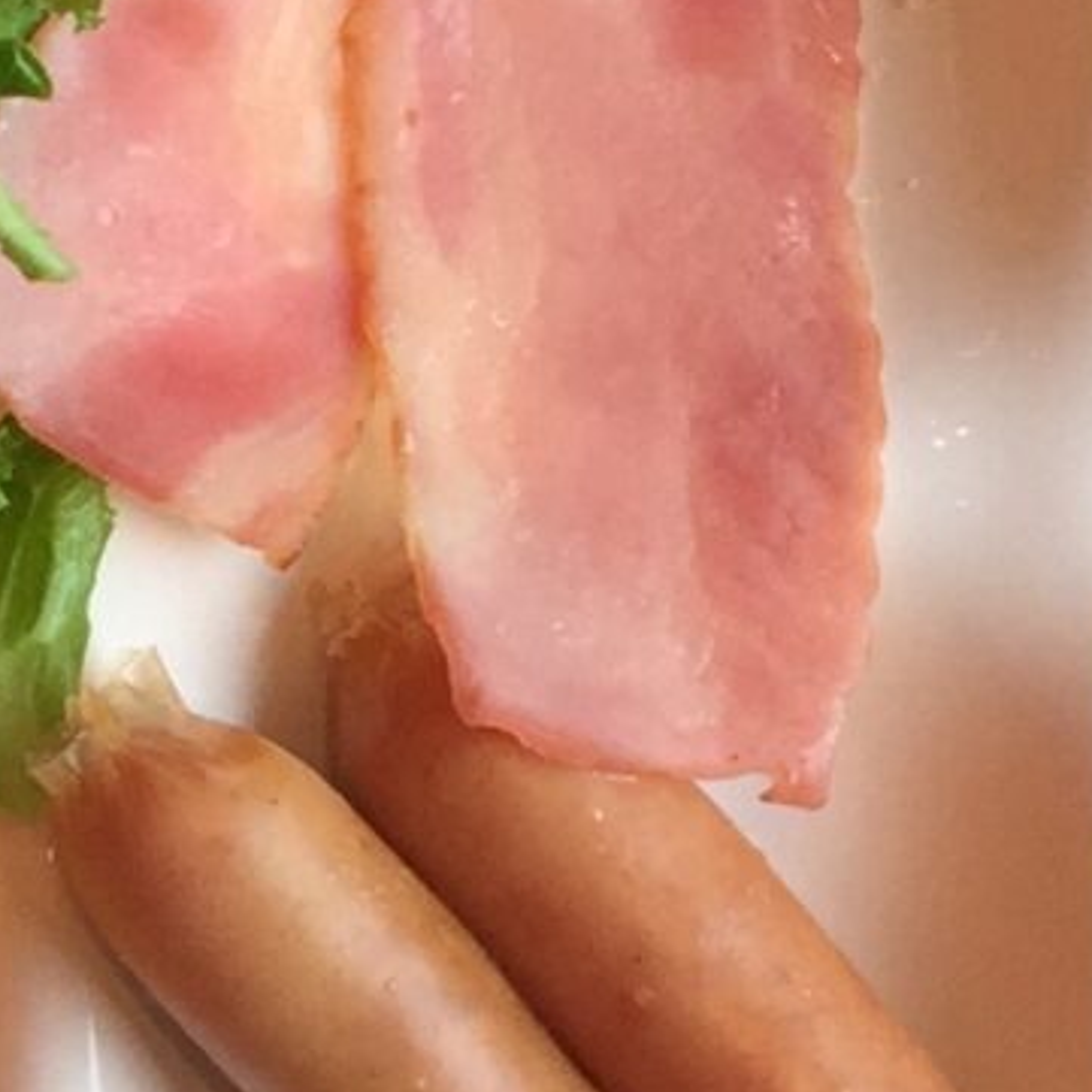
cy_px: 880
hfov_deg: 9.6
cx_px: 351
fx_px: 6496
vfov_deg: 9.6
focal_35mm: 182
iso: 40
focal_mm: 4.15
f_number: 2.2
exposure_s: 1/60
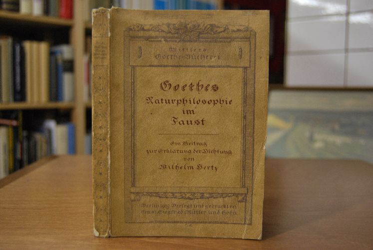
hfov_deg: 49.5
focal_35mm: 39
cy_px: 125
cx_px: 186
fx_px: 405
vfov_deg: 34.3
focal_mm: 26
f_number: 4.2
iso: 500
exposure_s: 1/30
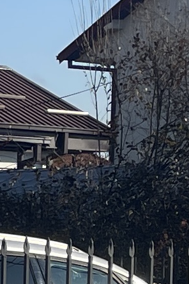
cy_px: 493
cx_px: -351
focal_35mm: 236
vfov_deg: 8.4
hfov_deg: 5.5
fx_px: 1858
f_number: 1.6
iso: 32
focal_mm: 5.1
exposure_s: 1/3344
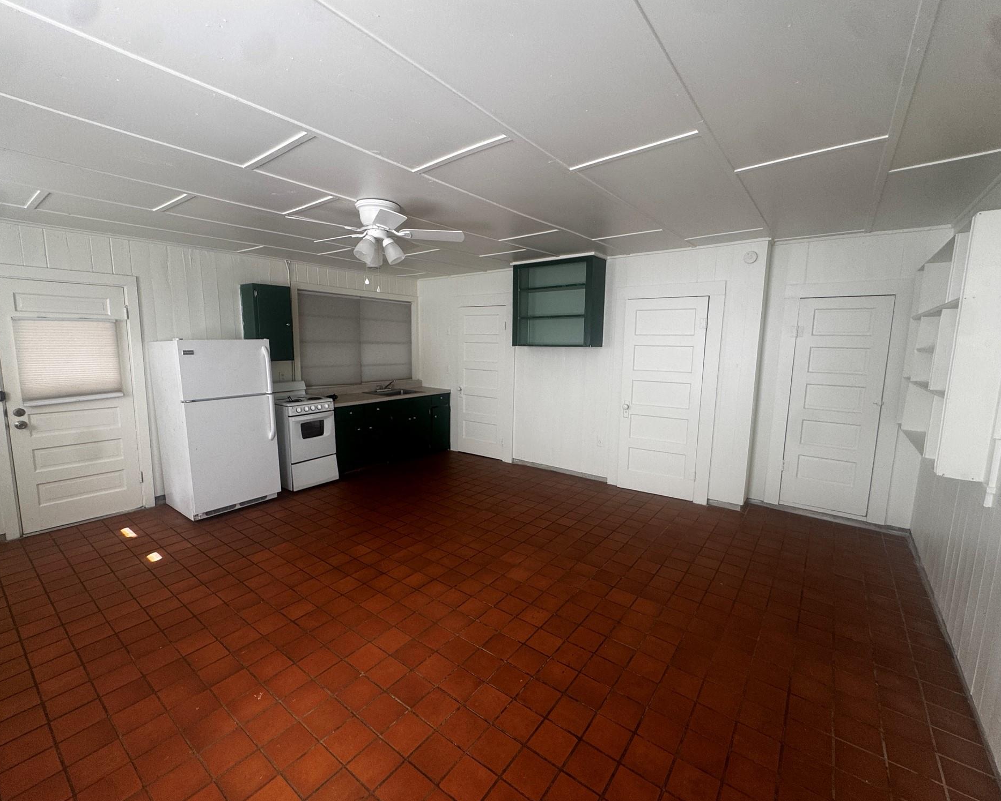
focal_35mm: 15
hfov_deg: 96.8
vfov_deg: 84.0
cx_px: 492
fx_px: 444
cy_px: 401
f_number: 2.2
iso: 100
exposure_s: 1/99
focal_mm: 2.22
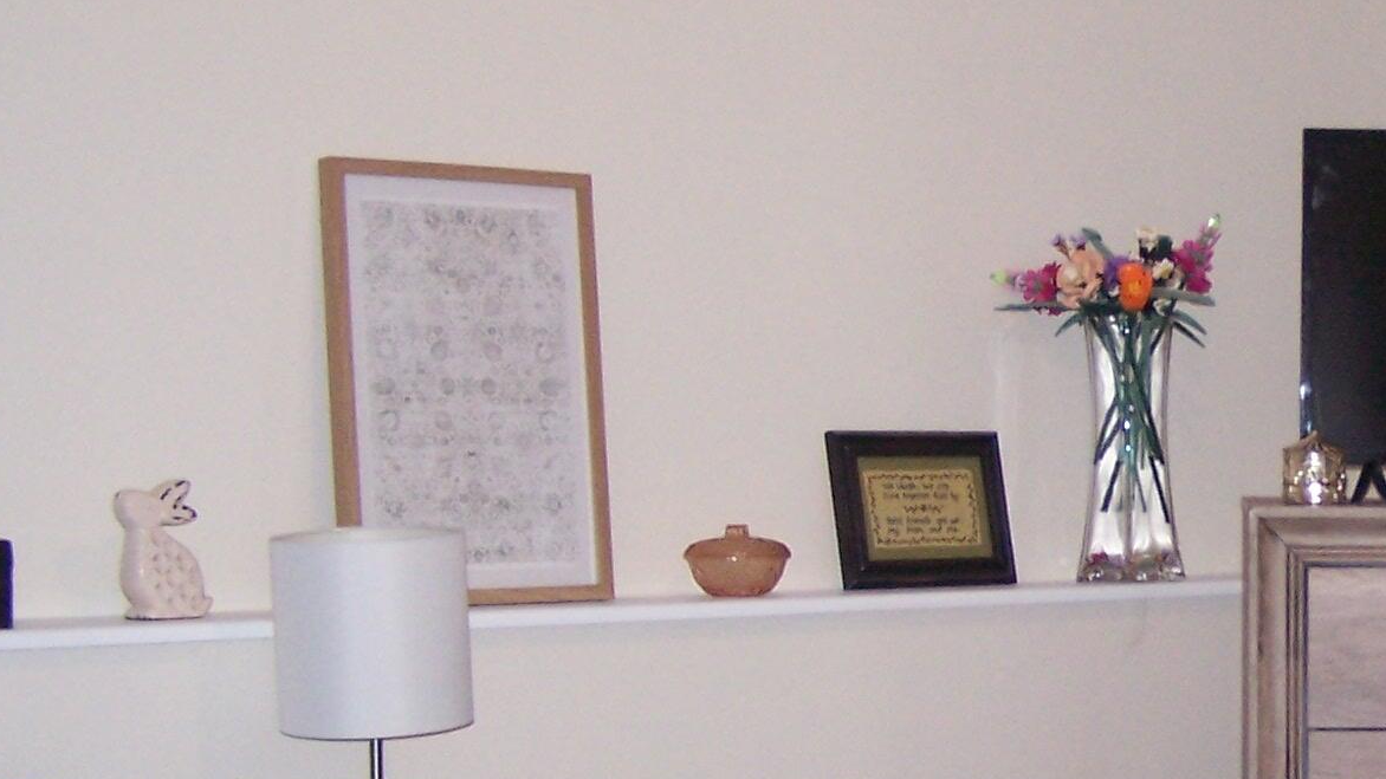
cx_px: 1474
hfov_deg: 22.3
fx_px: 3344
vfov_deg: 13.3
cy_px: 531
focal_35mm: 91
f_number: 2.8
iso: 140
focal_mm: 6.3
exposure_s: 1/60
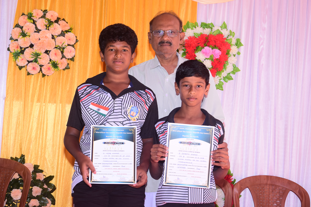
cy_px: 104
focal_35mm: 78
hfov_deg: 26.0
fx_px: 674
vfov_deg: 17.5
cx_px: 156
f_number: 7.1
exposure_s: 1/125
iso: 320
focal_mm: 52
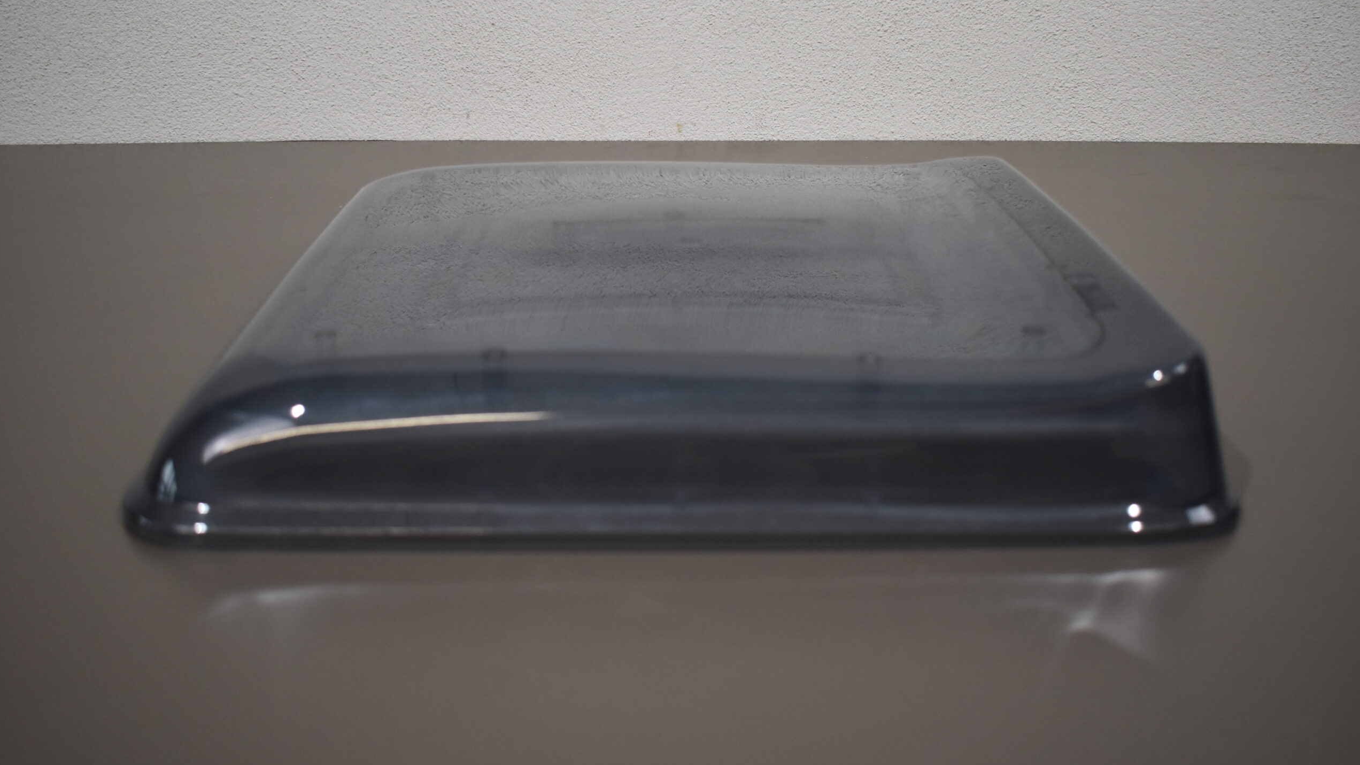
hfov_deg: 51.0
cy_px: 368
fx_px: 1425
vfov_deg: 30.0
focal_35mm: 40
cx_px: 676
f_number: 4
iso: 720
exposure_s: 1/250
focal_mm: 25
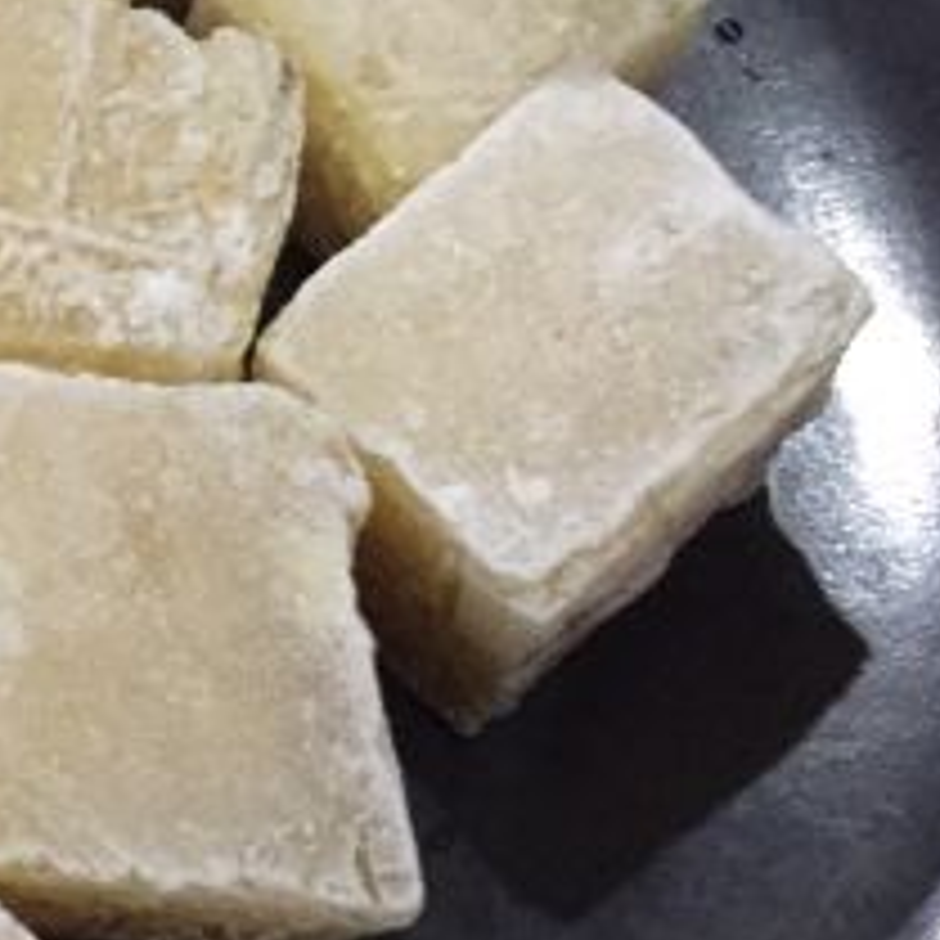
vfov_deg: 20.1
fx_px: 2642
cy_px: 371
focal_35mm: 86
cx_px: -310
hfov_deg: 18.6
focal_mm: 4.15
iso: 400
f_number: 2.2
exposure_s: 1/17
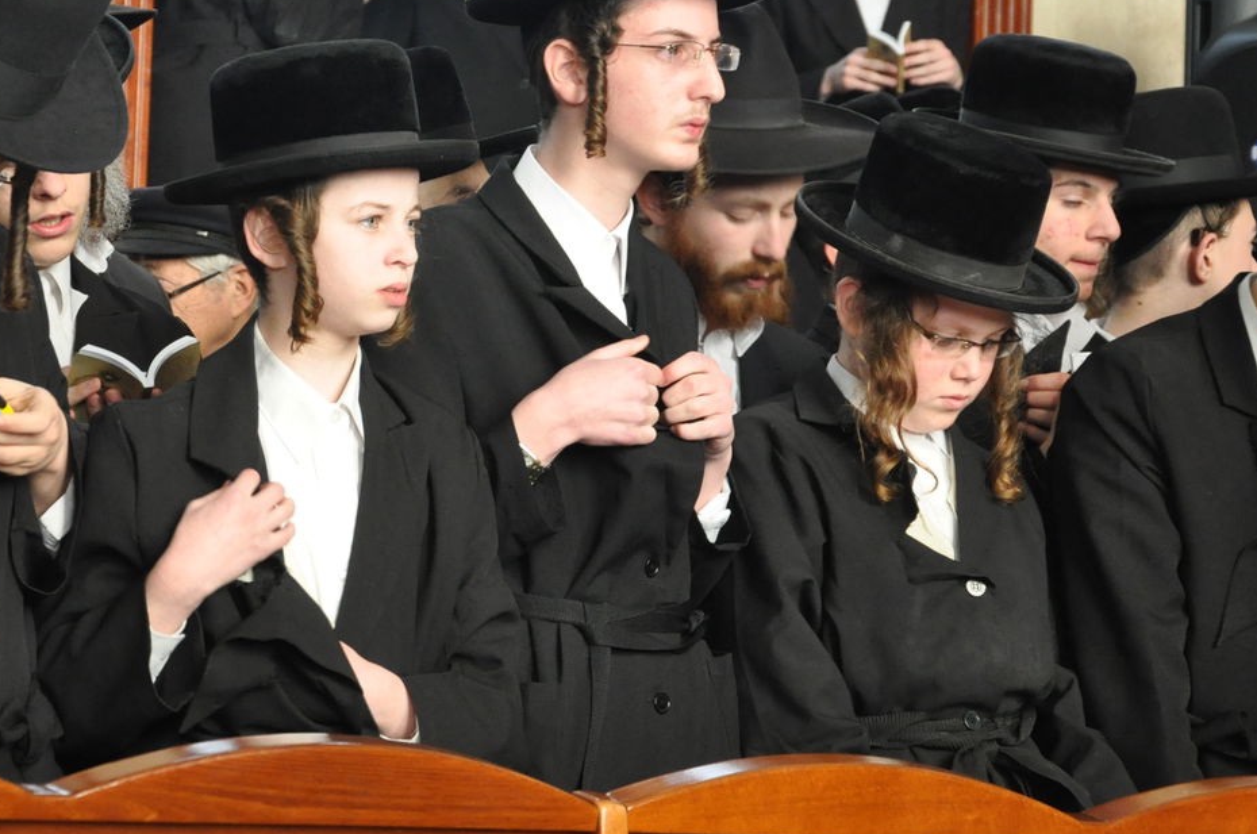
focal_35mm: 131
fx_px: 4567
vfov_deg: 10.4
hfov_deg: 15.6
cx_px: 385
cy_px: 286
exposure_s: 1/80
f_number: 5.6
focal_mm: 58
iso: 2000
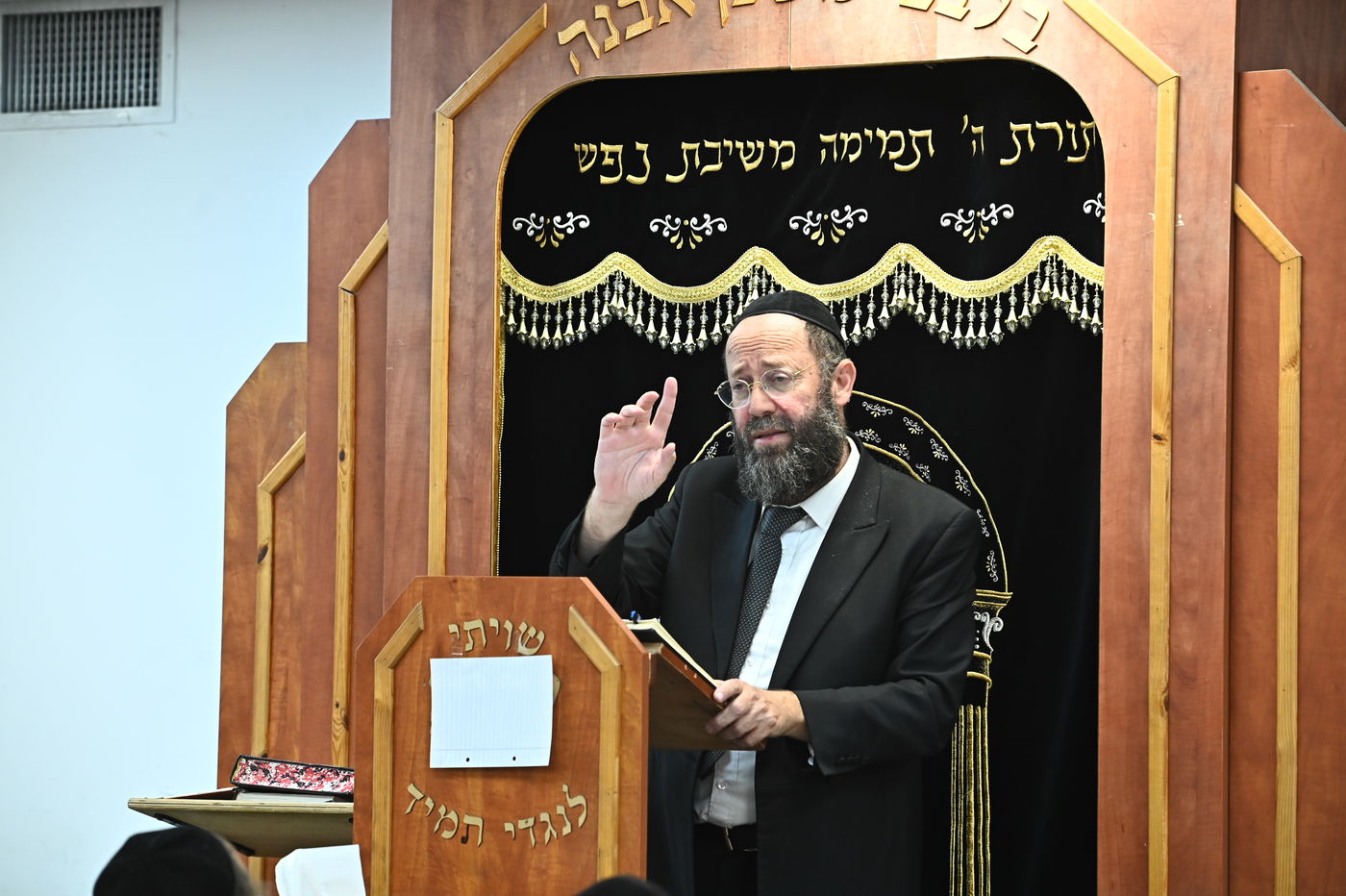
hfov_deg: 15.8
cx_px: 673
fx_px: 4858
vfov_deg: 10.5
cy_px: 448
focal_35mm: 130
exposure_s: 1/160
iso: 2000
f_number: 5.6
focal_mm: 130
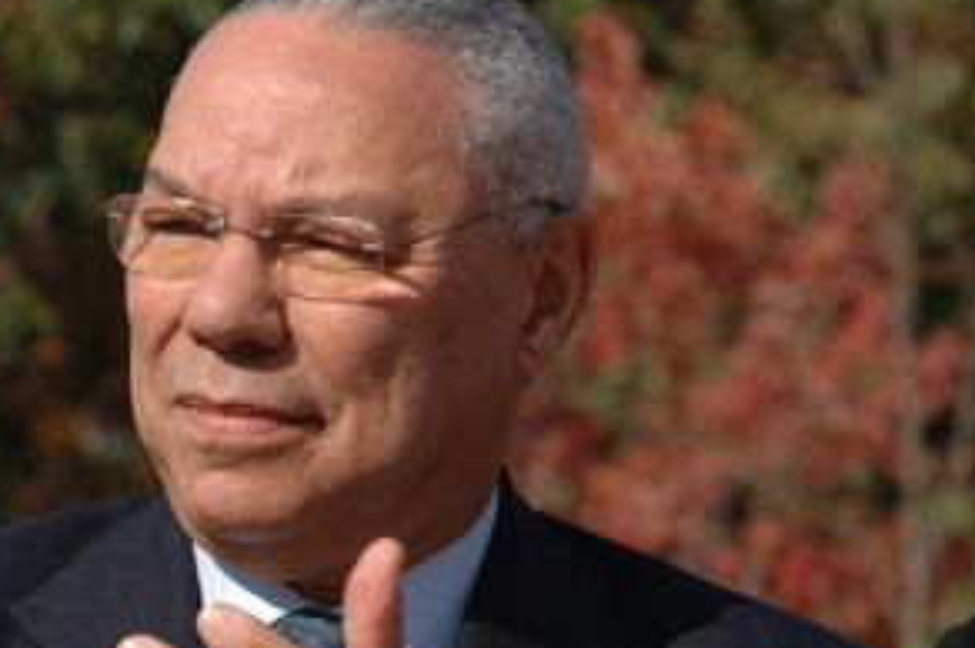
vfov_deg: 3.1
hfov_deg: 4.7
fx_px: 11822
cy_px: 451
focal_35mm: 437
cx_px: 204
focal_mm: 170
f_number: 14
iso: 400
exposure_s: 1/320
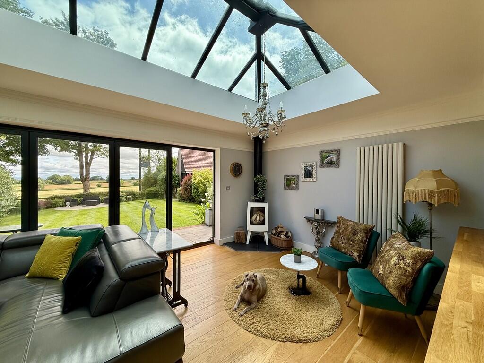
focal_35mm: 14
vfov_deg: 85.7
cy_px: 182
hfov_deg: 102.1
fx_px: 196
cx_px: 242
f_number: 2.2
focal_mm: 2.22
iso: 64
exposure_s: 1/411
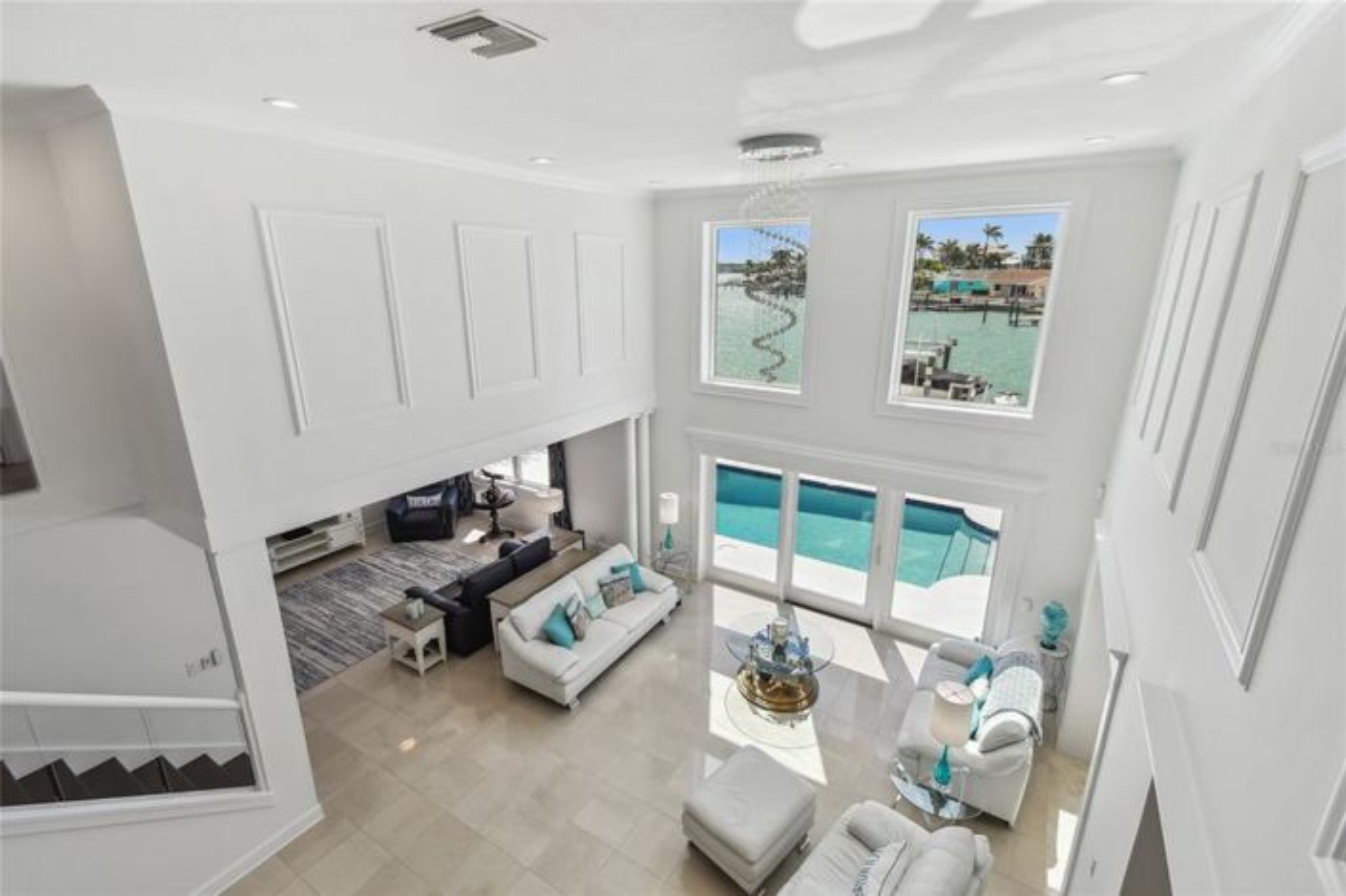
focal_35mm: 15
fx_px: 560
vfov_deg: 77.2
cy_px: 448
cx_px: 673
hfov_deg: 100.4
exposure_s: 1/200
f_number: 7.1
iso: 100
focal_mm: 10
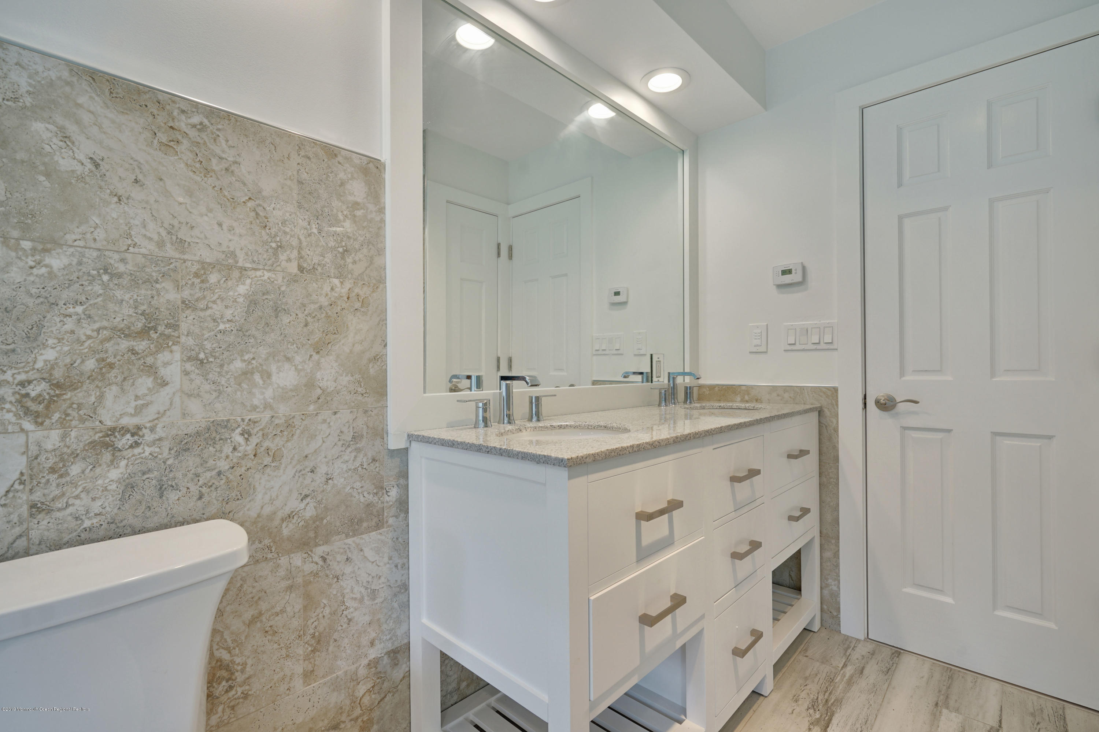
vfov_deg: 73.7
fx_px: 488
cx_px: 550
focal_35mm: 16
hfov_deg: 96.7
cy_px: 366
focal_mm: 16
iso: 200
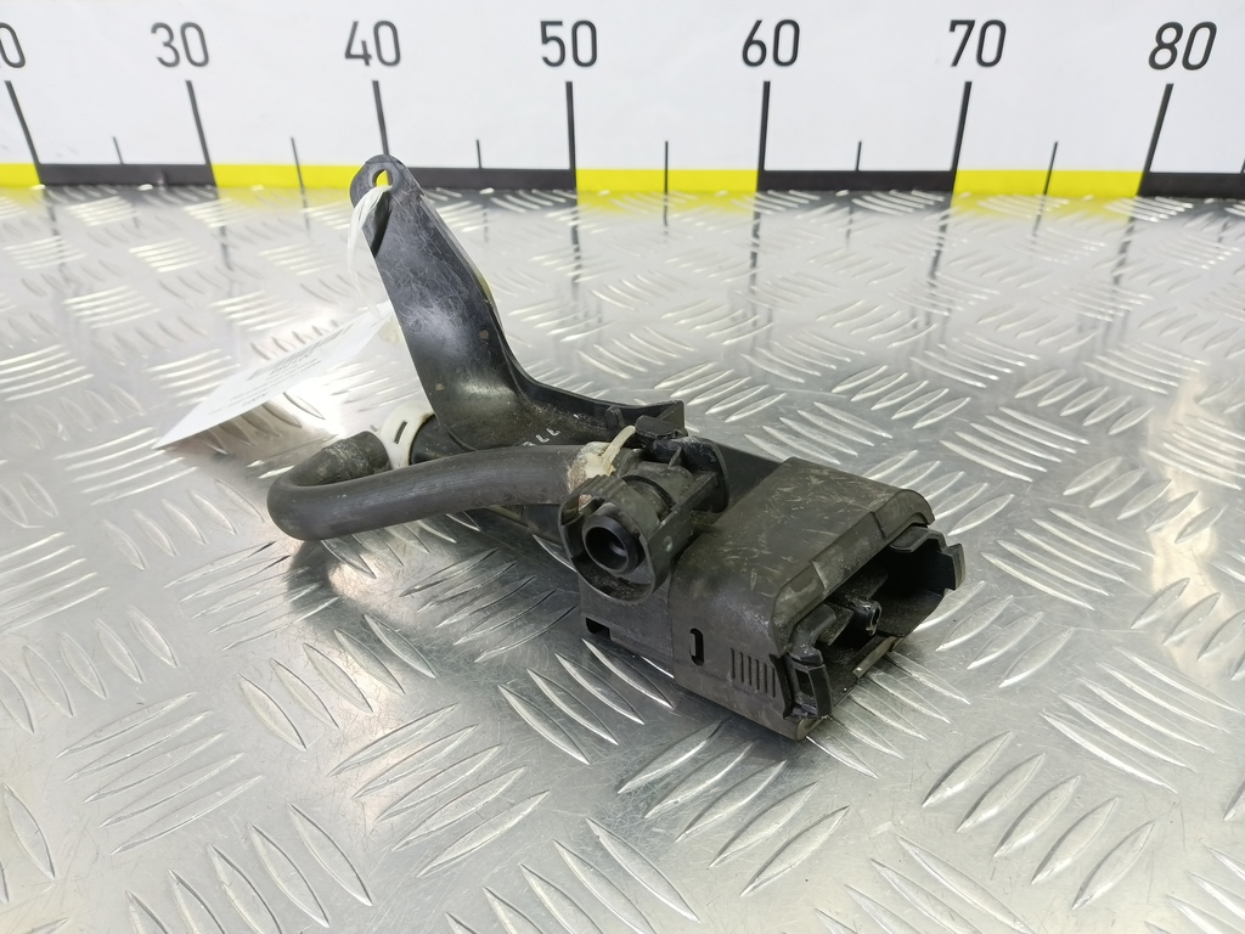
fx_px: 827
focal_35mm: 23
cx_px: 622
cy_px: 467
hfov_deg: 73.9
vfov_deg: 58.9
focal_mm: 4.11
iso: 229
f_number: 1.6
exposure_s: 1/50
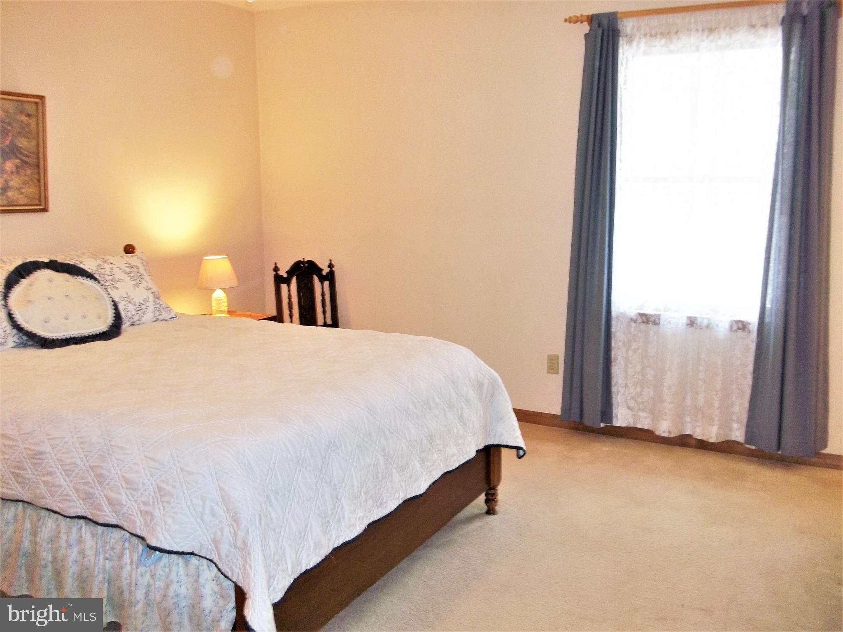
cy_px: 316
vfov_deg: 44.2
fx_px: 779
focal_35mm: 32
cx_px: 422
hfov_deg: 56.8
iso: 160
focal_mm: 5.7
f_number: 2.9
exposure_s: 1/30
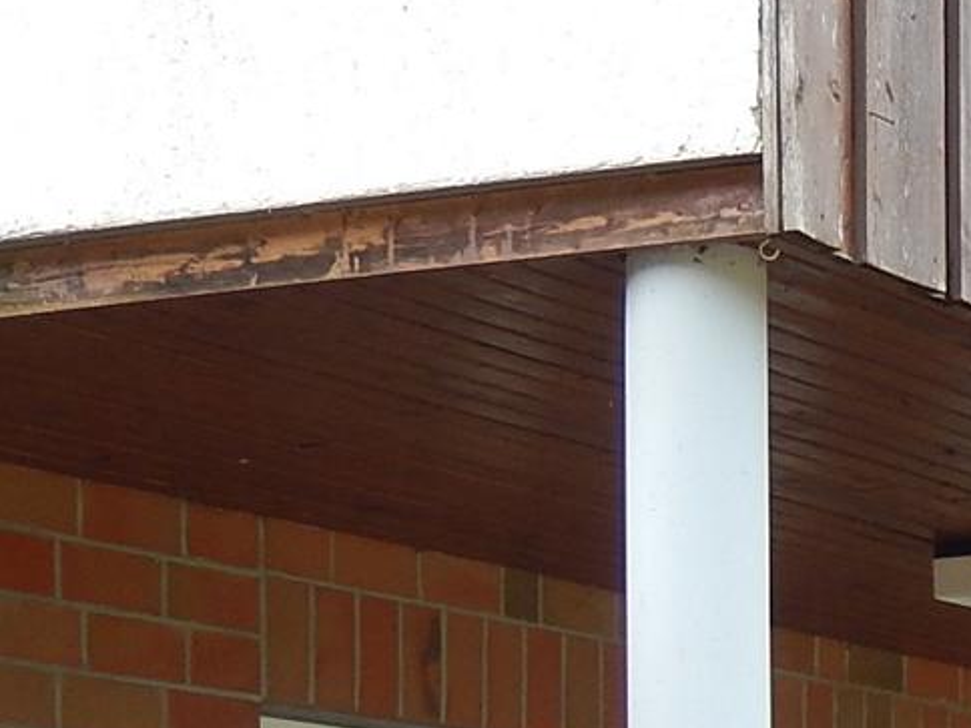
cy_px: 1177
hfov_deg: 15.5
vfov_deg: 11.8
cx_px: 1378
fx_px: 3338
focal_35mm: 119
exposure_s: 1/160
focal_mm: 6.5
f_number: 4
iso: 125
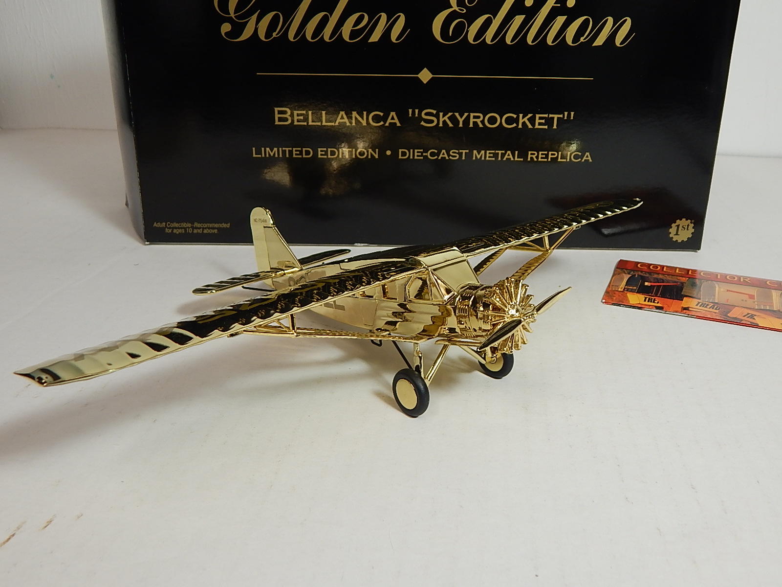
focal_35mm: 34
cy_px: 294
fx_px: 768
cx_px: 391
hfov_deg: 54.0
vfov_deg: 41.8
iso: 125
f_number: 3.3
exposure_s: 1/30
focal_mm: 6.1
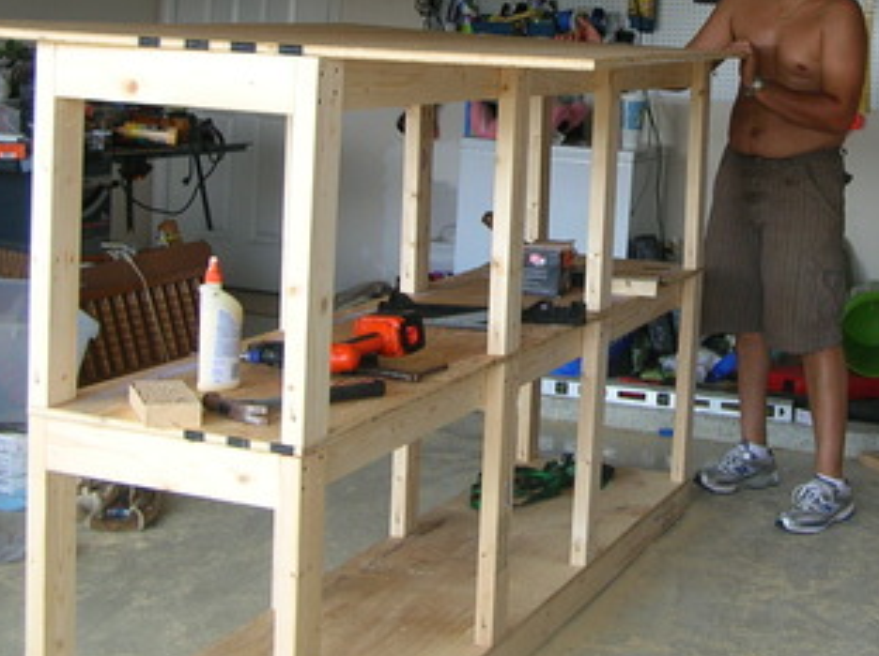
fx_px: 1673
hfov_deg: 28.9
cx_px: 679
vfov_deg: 22.0
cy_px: 169
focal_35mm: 66
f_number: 2.7
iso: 50
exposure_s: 1/78.1
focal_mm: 6
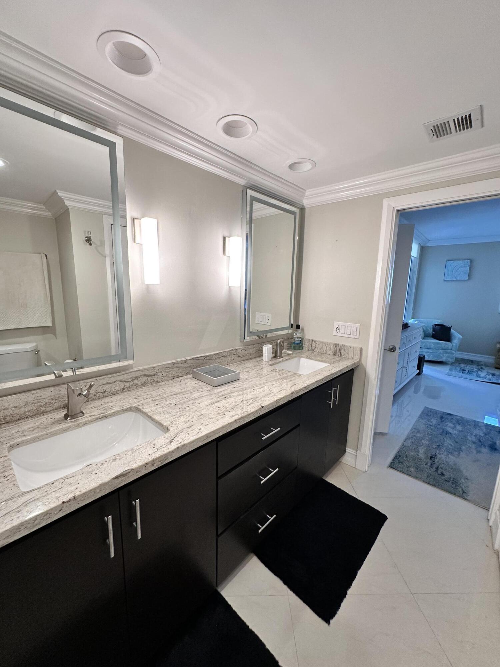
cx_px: 250
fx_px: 270
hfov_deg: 85.7
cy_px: 334
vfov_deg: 102.1
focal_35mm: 14
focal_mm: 2.22
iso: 160
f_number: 2.2
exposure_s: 1/120
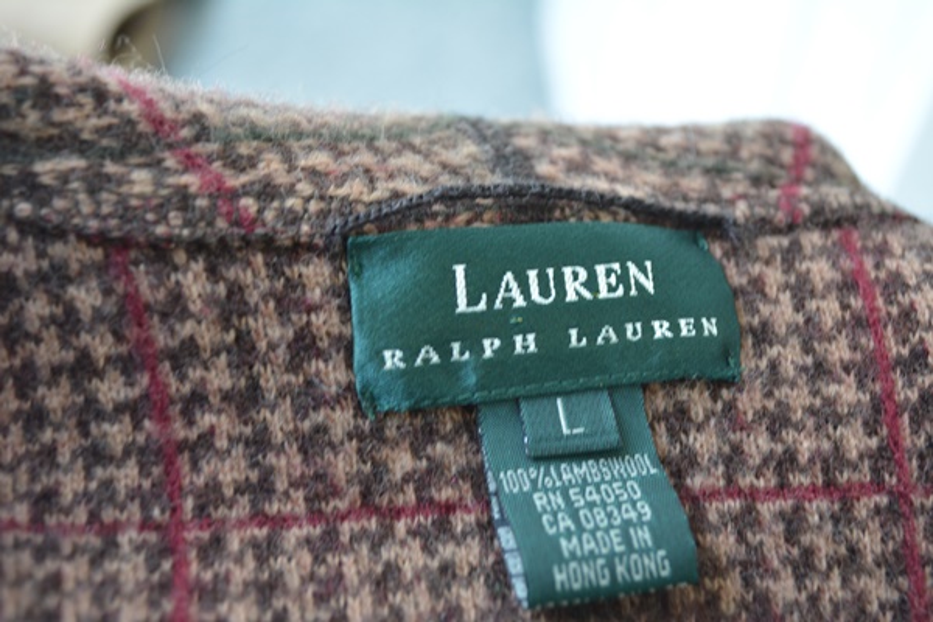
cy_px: 311
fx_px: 1244
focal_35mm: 48
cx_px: 466
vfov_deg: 28.1
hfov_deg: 41.1
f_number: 4.8
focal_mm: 32
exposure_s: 1/60
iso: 800
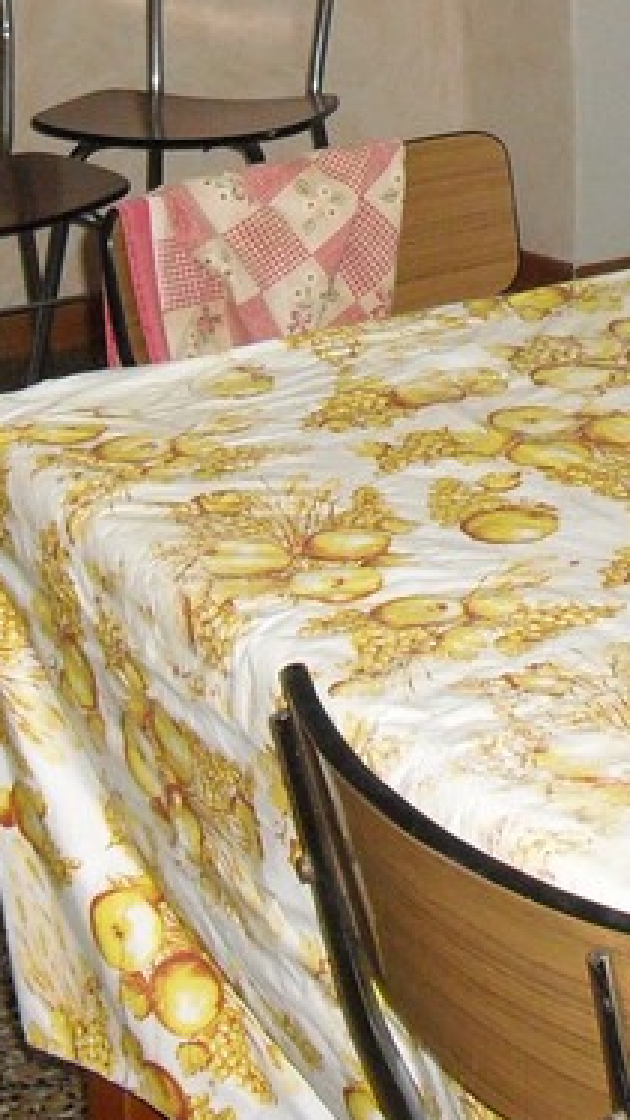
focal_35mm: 107
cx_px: 534
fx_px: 3177
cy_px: 42
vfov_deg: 19.5
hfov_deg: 11.3
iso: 400
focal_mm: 6.3
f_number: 3.1
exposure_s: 1/60
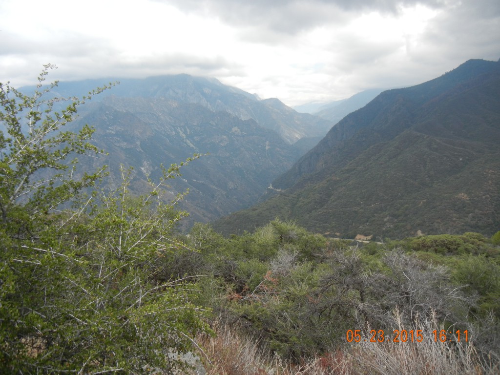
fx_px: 433
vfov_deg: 46.8
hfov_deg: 60.0
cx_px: 250
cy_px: 188
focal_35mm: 30
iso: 160
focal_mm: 5.4
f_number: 3.5
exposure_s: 1/775
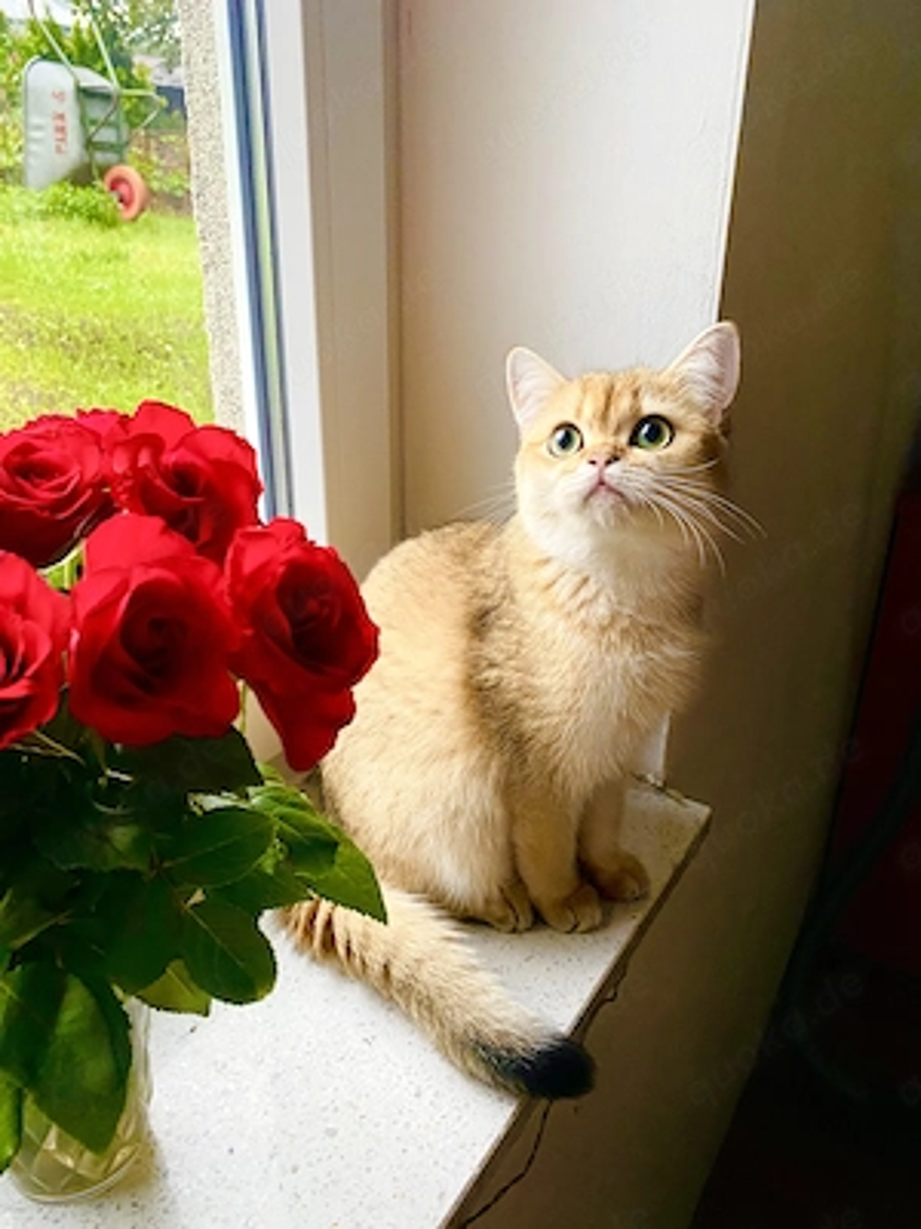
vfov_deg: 67.3
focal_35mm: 26
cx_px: 460
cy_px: 614
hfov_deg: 53.1
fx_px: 922
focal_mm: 4.25
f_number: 1.8
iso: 400
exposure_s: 1/60
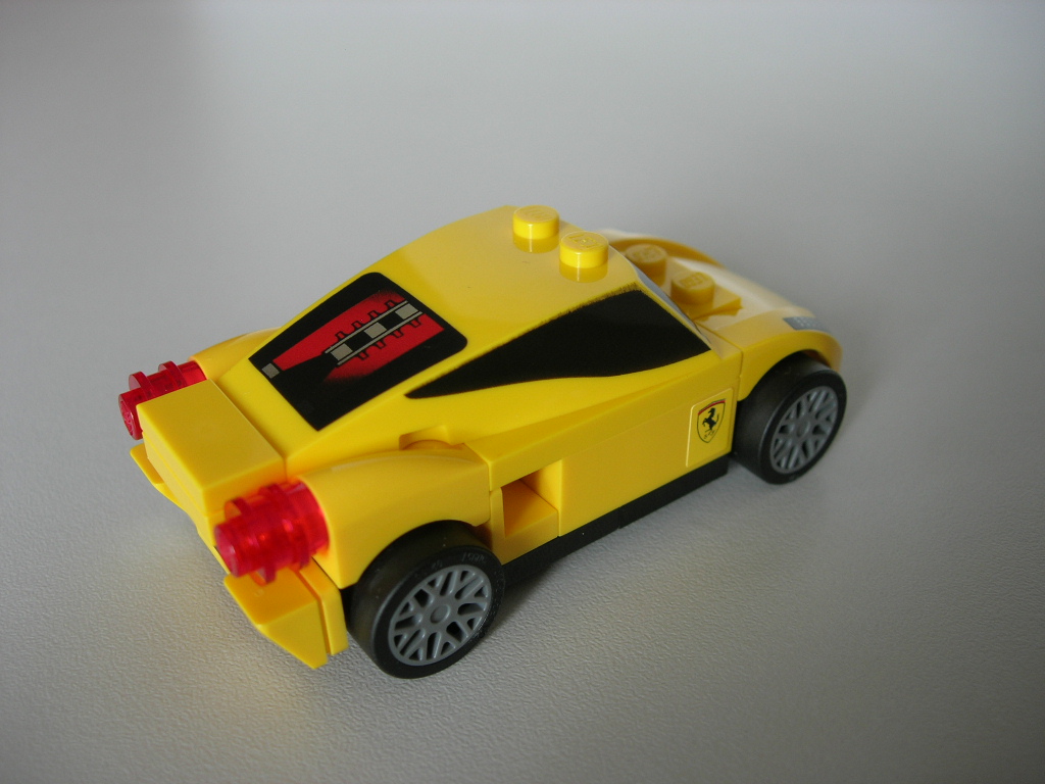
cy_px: 392
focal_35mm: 38
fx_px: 1147
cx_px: 522
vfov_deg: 37.7
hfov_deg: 49.0
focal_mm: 7.8
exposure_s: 1/12.7
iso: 64
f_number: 2.8
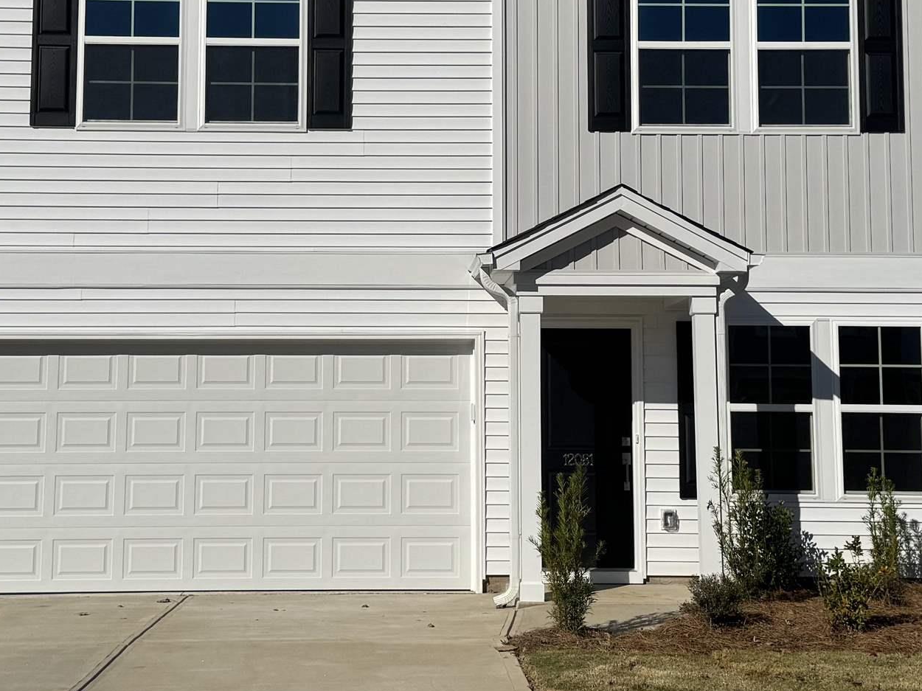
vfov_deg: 24.7
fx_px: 1571
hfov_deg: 32.7
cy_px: 229
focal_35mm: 59
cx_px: 441
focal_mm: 6.76
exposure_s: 1/12346
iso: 50
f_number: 1.78
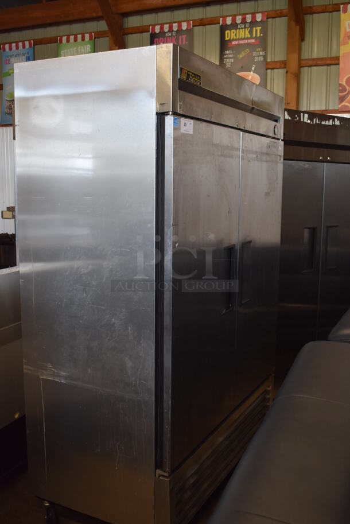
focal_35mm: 36
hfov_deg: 36.9
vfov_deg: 53.1
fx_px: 524
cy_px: 262
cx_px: 175
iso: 1000
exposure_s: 1/125
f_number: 4
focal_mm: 24
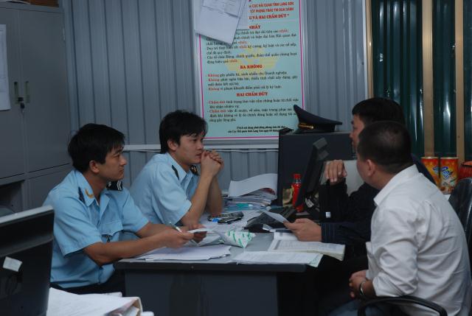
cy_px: 158
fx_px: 985
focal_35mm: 75
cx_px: 236
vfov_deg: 18.2
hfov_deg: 26.9
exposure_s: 1/80
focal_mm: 50
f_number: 4.5
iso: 200
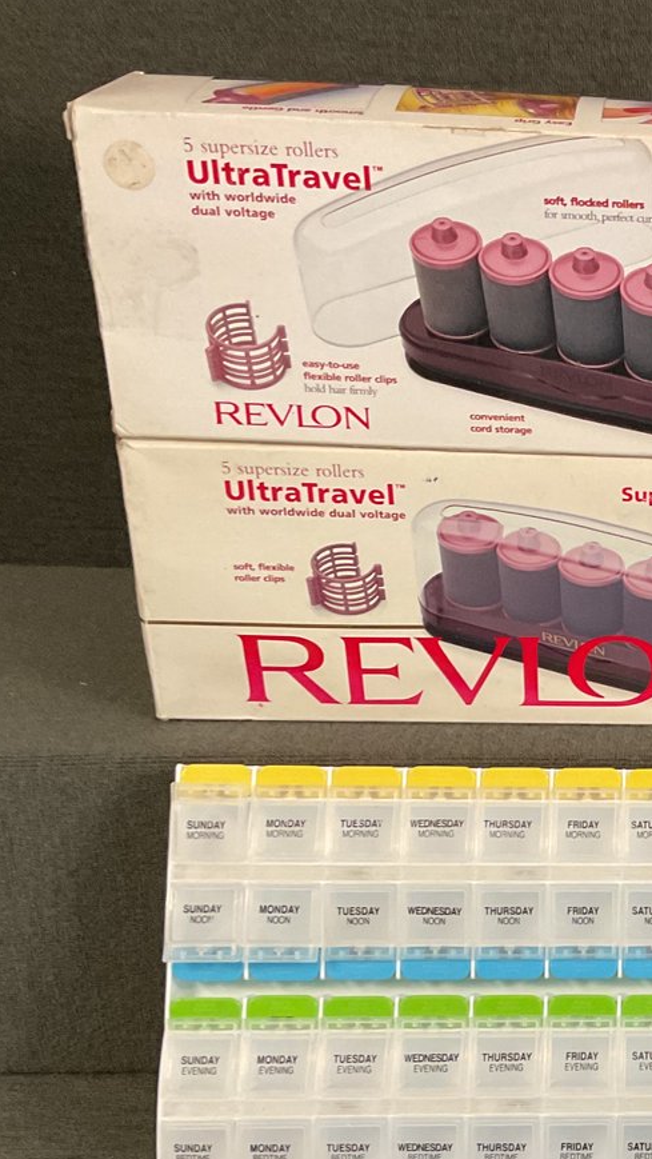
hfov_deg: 20.2
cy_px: 709
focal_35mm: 55
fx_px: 1690
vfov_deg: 37.7
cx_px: 823
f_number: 1.8
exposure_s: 1/60
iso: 160
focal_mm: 3
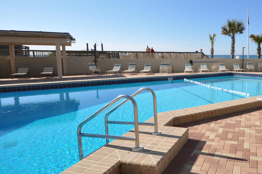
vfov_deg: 50.9
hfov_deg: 64.4
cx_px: 215
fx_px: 182
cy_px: 72
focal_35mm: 25
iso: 200
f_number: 10
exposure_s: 1/400
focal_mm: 10
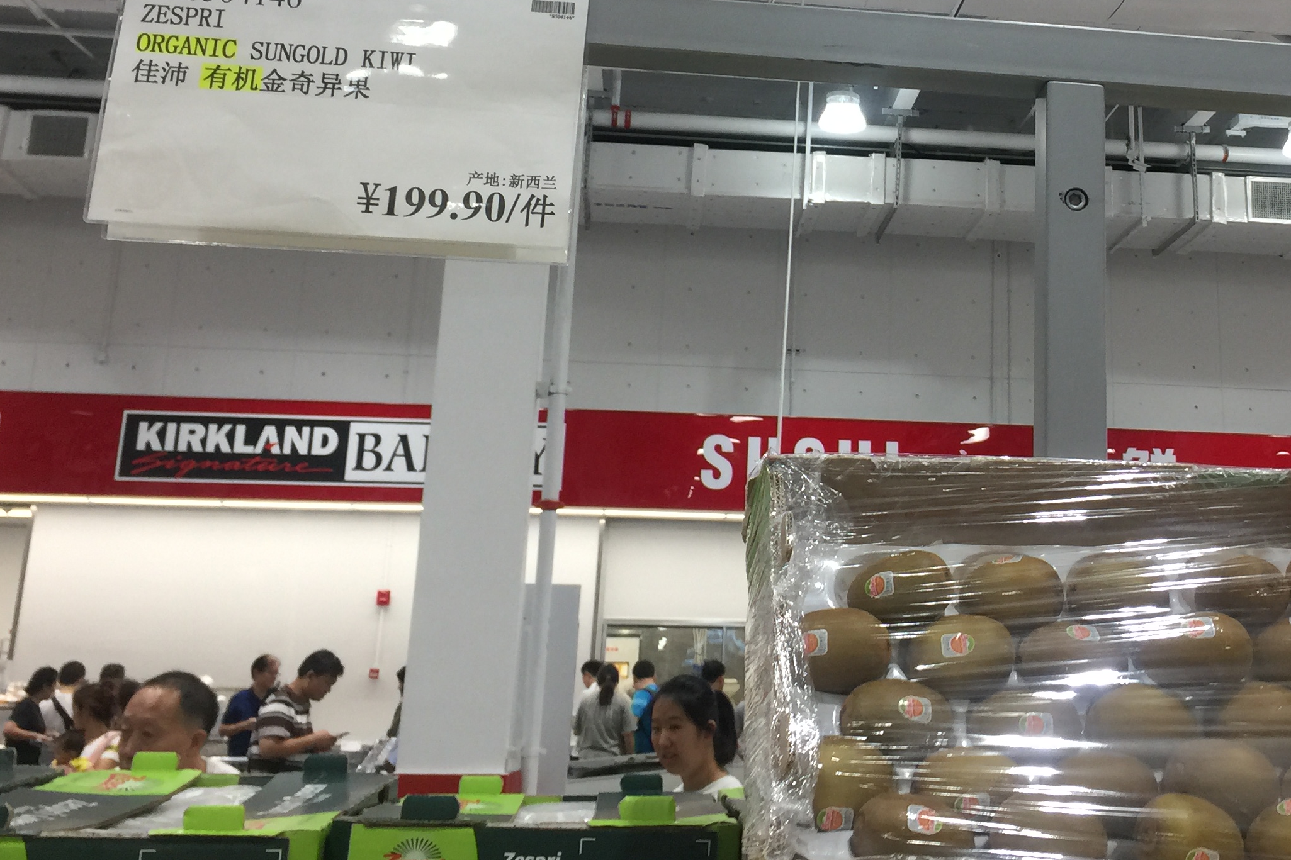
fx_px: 1721
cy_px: 147
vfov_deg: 27.4
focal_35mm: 48
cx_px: 902
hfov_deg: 40.4
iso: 40
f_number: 2.2
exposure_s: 1/50
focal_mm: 4.15
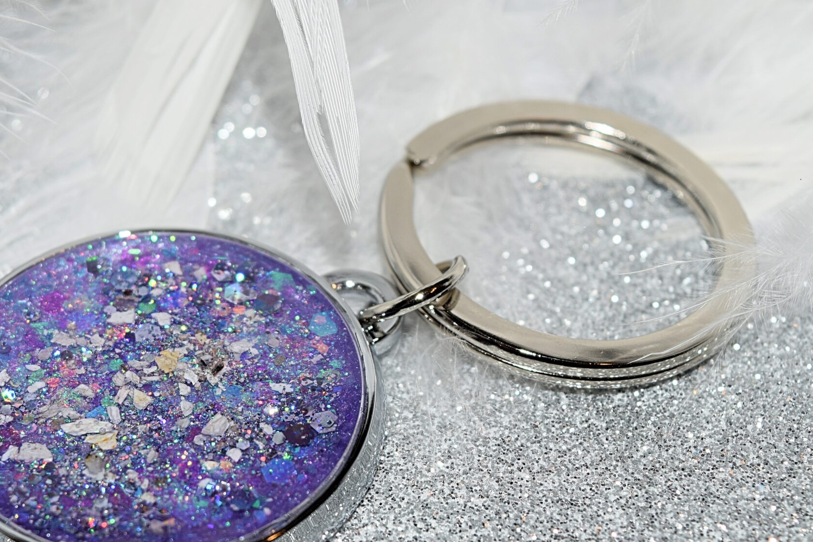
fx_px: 2077
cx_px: 221
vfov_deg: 14.9
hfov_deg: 22.0
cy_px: 316
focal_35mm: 92
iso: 100
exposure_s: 1/60
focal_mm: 40
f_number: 8
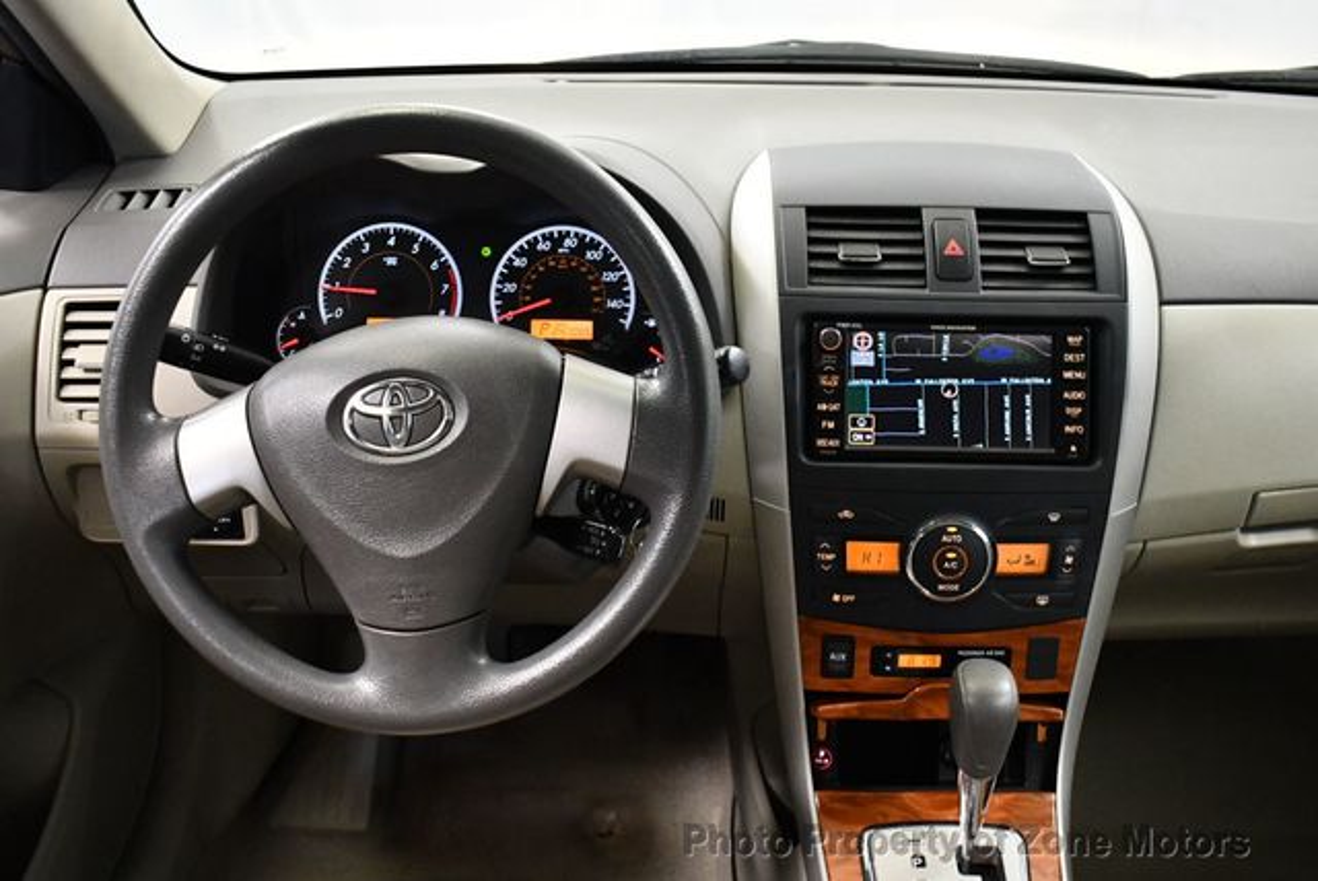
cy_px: 440
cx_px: 659
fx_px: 1319
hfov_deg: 53.1
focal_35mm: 36
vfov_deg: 36.9
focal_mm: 18
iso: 3200
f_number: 3.5
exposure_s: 1/80
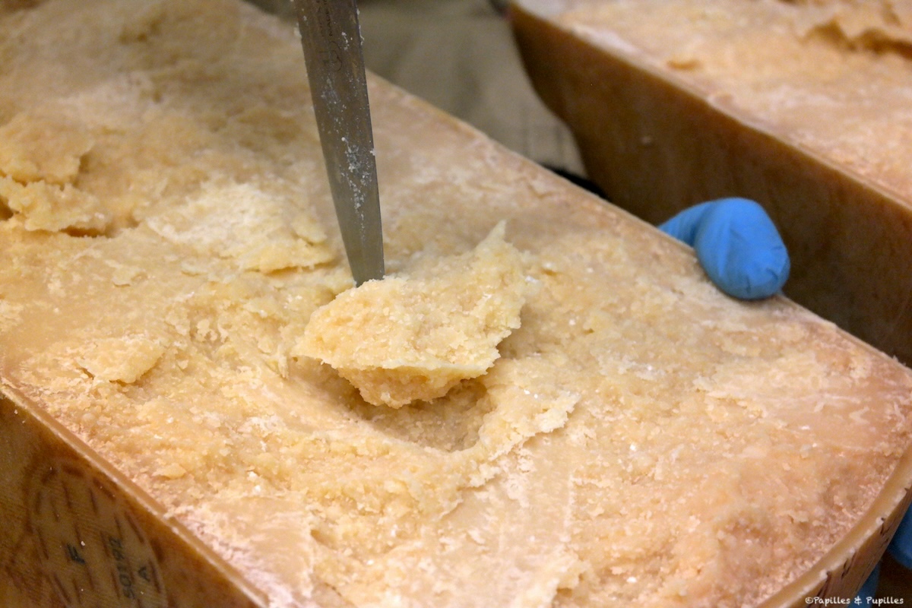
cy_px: 304
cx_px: 456
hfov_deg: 26.3
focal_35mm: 77
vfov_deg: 17.7
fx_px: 1951
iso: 1600
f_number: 5.6
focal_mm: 50
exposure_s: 1/80
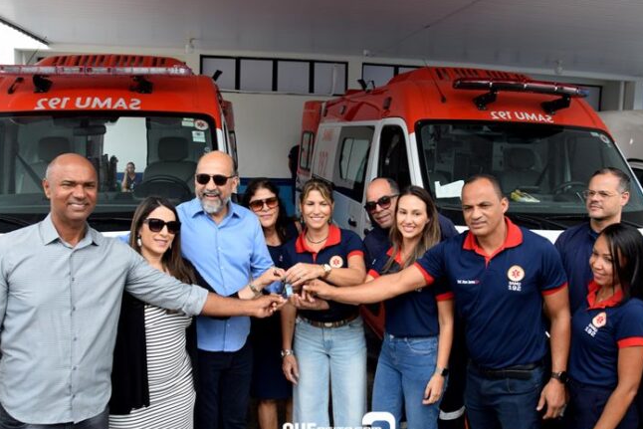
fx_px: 554
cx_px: 337
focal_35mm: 31
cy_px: 212
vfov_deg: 42.3
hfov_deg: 60.2
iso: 400
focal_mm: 18
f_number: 7.1
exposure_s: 1/200
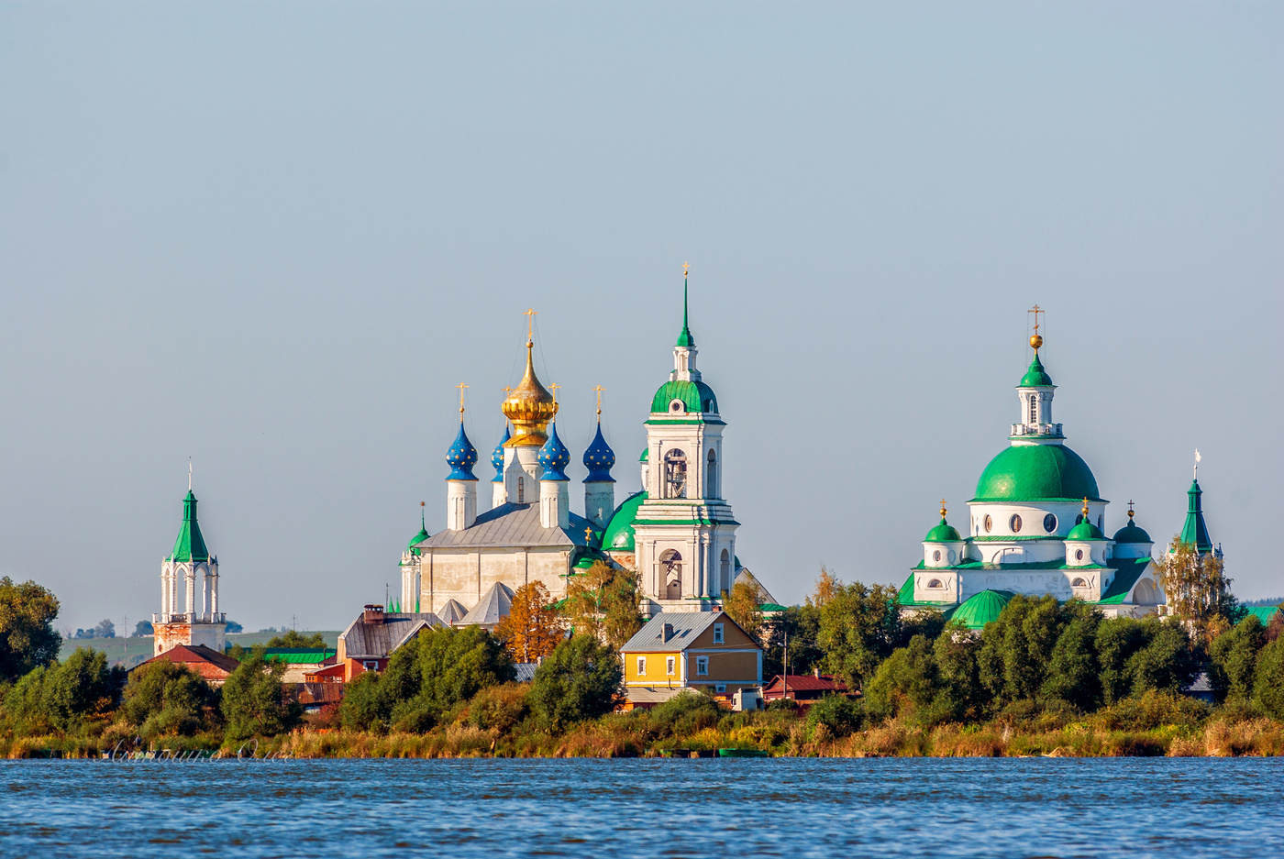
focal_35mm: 450
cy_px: 430
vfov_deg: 3.1
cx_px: 642
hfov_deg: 4.6
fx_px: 16068
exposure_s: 1/1250
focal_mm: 300
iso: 100
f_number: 5.6
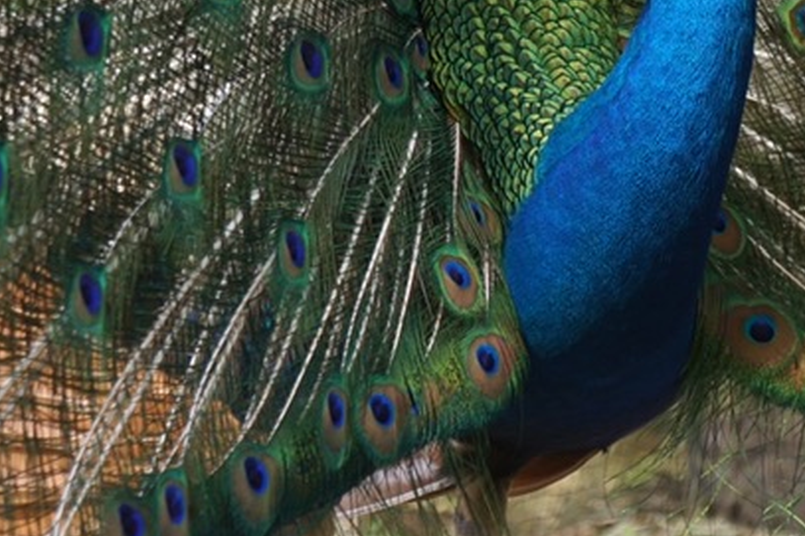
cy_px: -92
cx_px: 657
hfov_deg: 8.0
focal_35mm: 258
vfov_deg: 5.3
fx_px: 5767
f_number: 5.6
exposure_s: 1/100
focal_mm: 55
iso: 200
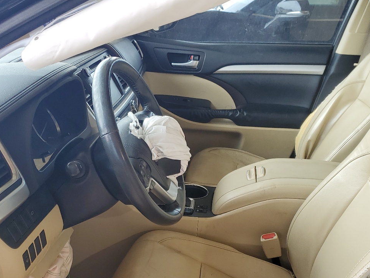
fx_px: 460
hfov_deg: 43.8
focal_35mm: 43
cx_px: 181
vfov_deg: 32.9
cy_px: 214
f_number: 1.5
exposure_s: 1/125
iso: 50
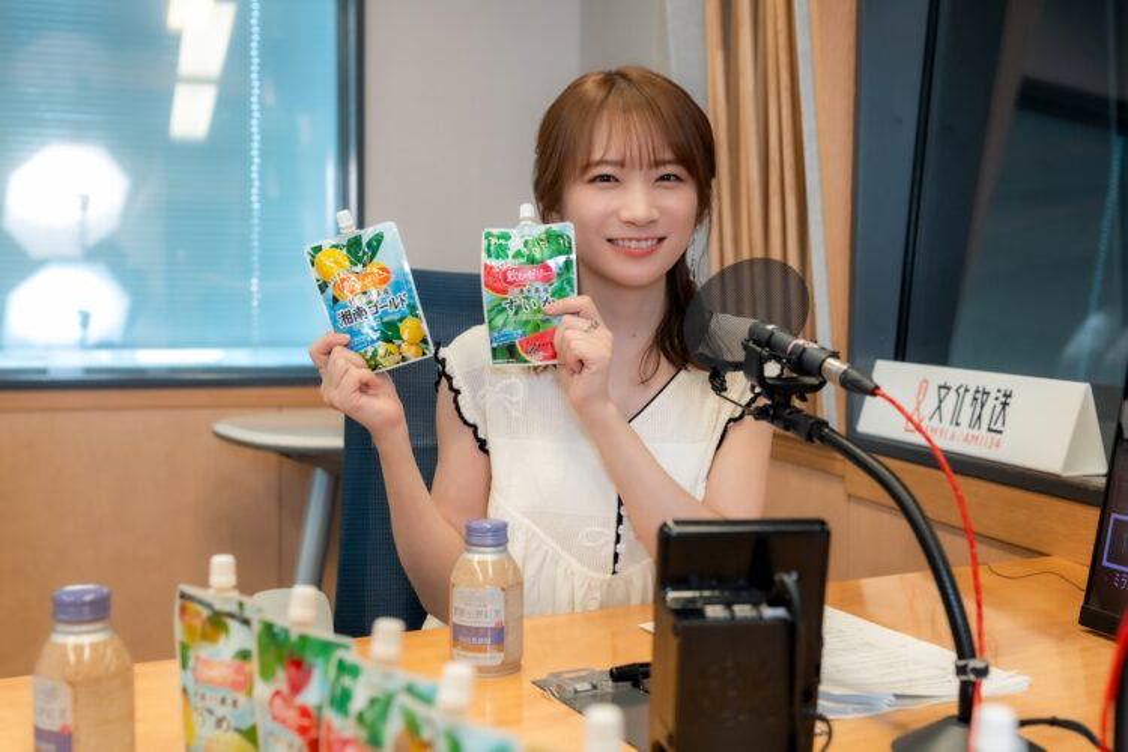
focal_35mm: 41
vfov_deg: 32.6
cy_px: 376
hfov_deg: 47.4
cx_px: 564
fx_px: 1285
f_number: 4
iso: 1600
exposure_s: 1/250
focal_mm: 41
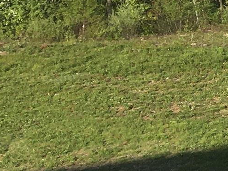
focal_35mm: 180
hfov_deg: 9.2
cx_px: 637
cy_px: -150
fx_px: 1185
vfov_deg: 7.9
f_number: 2.2
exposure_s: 1/1261
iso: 25
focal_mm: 4.15
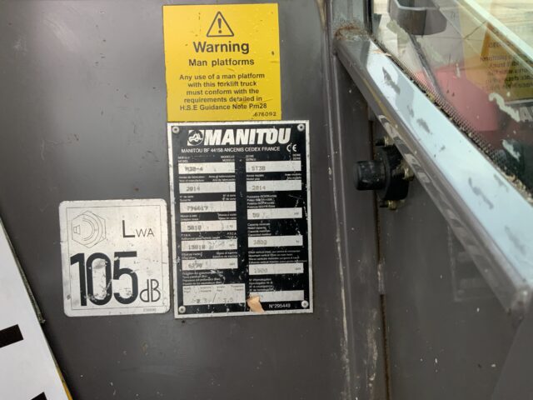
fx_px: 447
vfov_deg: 48.2
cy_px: 200
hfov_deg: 61.7
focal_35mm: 29
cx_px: 266
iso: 64
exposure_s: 1/74
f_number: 1.8
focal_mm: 3
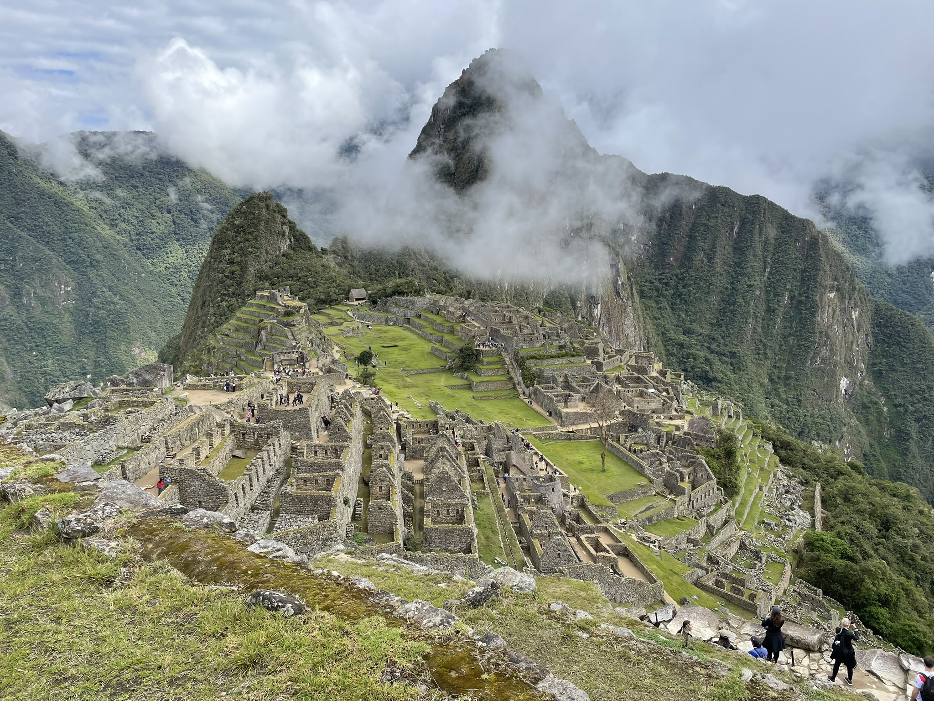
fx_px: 702
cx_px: 467
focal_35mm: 26
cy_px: 350
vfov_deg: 53.1
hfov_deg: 67.3
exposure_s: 1/2212
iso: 32
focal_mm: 4.2
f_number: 1.6
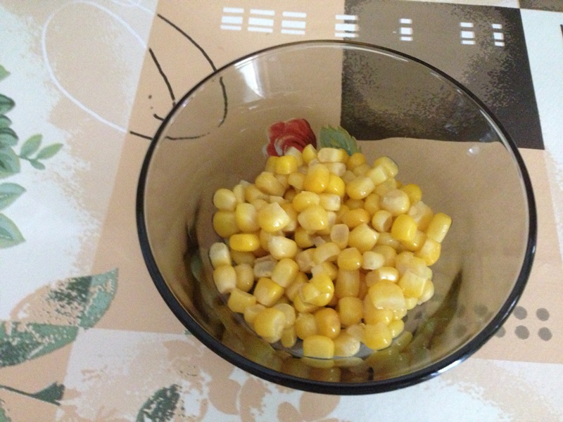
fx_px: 537
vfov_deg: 42.9
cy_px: 211
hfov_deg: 55.4
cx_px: 282
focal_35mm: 33
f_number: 2.4
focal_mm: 4.13
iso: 800
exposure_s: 1/15
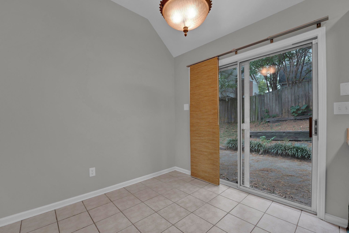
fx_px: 145
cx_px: 174
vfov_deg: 77.3
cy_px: 116
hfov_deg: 100.4
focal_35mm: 15
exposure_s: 1/20
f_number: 8
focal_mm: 15
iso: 400
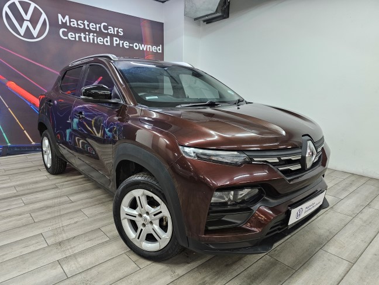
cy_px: 142
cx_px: 190
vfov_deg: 58.9
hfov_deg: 73.9
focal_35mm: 23
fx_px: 252
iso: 640
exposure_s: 1/100
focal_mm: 6.3
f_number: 1.7
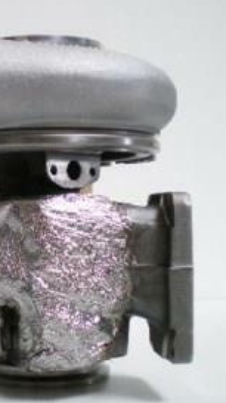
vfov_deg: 31.0
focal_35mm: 68
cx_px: -50
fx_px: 726
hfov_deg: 16.9
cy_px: 195
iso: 400
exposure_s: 1/20
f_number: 3.1
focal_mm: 6.3
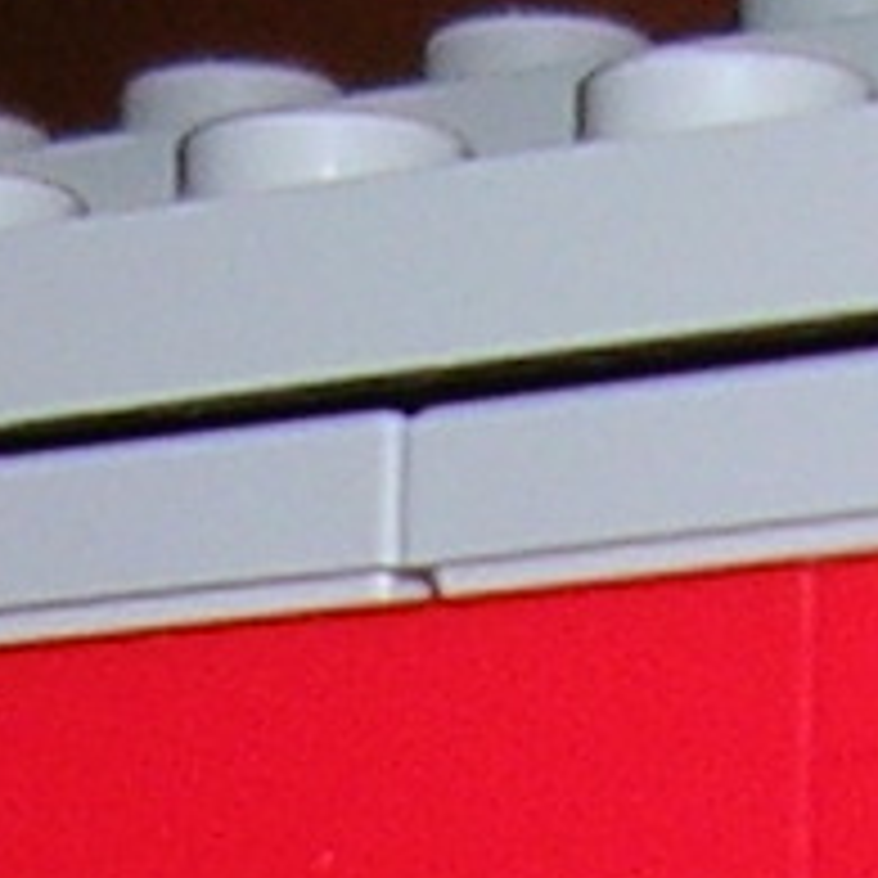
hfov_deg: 5.0
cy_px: 1914
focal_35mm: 353
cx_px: 883
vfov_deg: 4.9
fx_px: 10130
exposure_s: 1/60.1
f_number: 2.8
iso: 50
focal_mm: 5.8
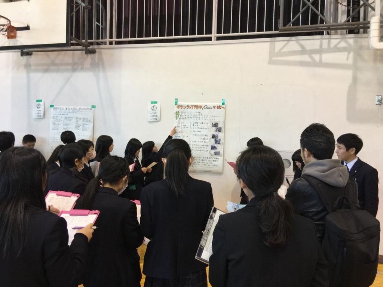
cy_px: 144
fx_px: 321
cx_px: 192
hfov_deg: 61.7
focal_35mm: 29
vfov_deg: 48.2
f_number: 2.2
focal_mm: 4.15
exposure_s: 1/15
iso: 64
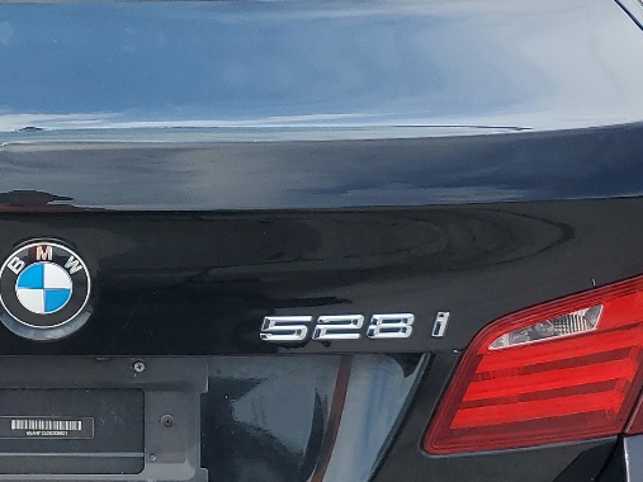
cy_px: 268
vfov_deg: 18.0
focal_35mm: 82
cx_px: 61
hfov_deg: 23.2
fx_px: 1523
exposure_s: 1/2000
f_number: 1.5
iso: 50
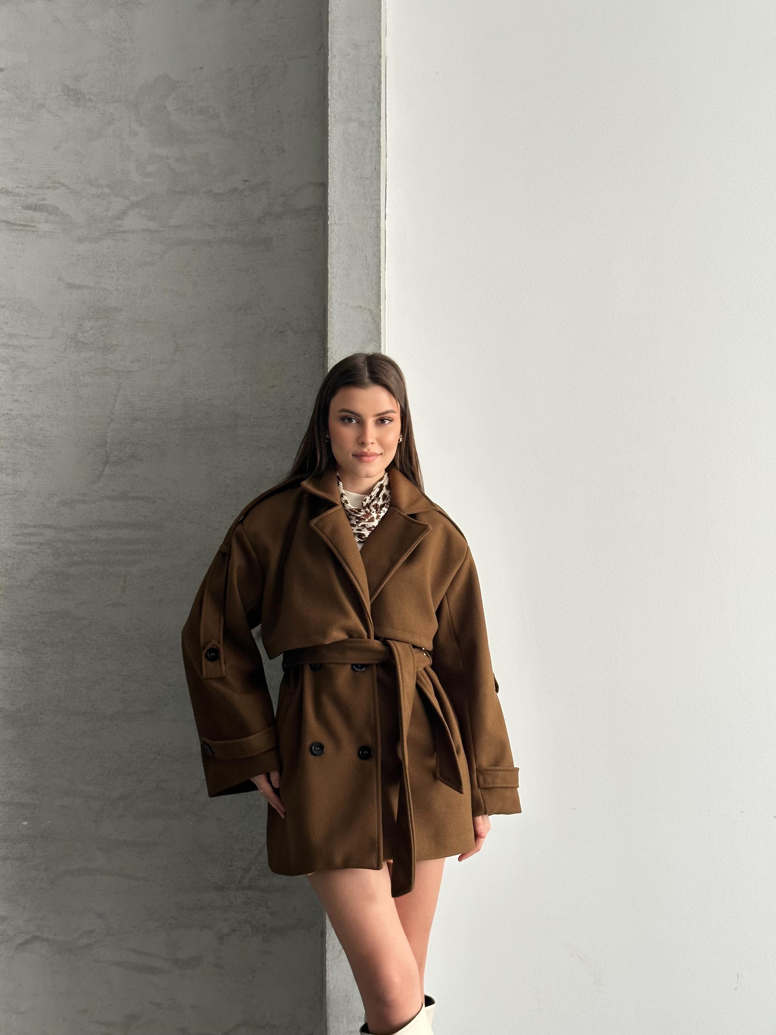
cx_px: 388
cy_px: 518
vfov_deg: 39.7
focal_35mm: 48
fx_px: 1435
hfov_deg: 30.3
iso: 200
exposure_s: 1/60
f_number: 1.78
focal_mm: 6.86
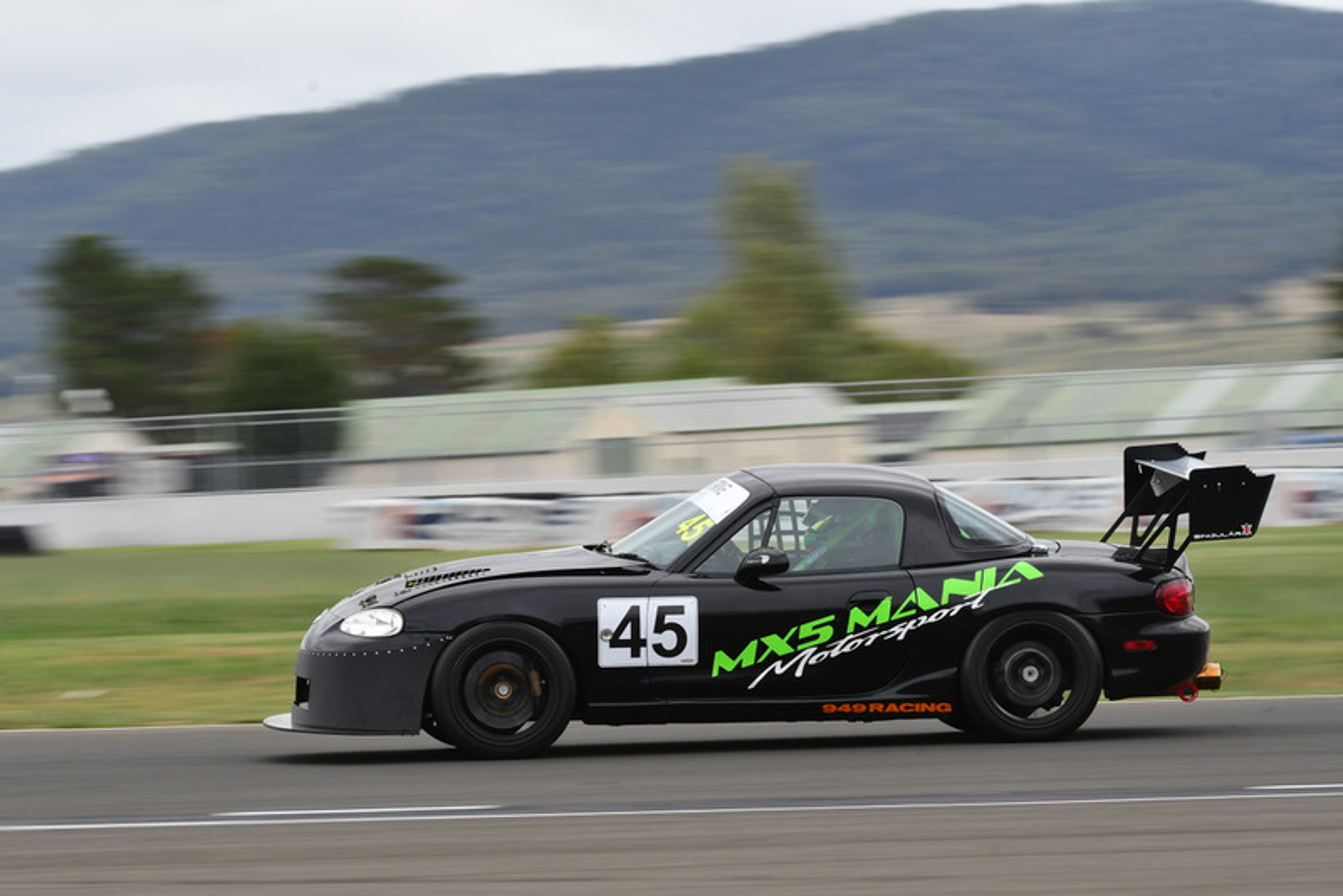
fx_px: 11195
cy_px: 448
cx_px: 672
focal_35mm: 300
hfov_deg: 6.9
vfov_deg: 4.6
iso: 320
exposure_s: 1/200
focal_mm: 200
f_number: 13
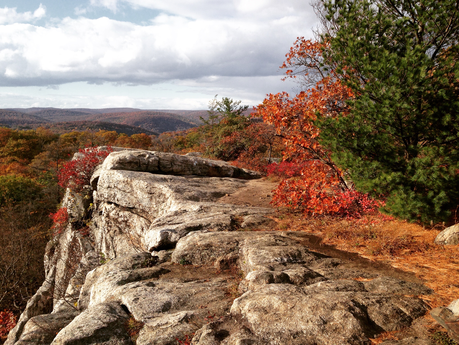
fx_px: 438
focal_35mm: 33
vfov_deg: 42.9
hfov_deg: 55.4
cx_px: 230
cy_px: 172
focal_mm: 4.12
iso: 50
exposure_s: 1/1178
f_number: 2.4
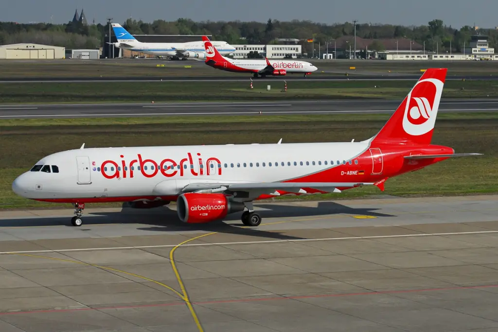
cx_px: 249
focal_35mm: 117
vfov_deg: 11.7
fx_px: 1619
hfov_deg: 17.5
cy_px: 166
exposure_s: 1/800
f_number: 8
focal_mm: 78
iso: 200
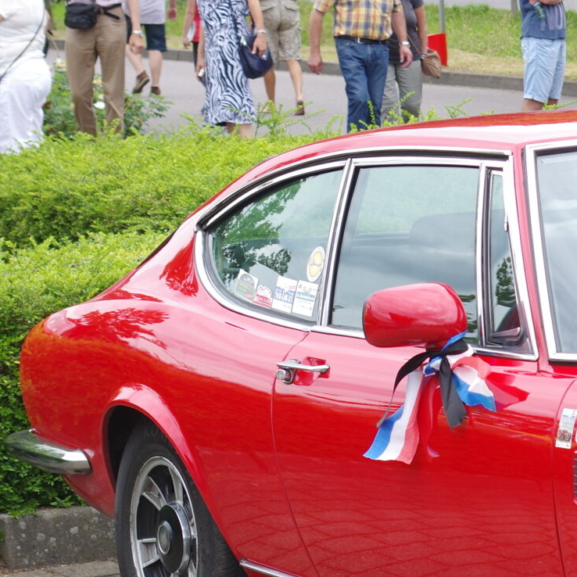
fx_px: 3168
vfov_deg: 10.4
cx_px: 866
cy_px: 429
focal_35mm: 168
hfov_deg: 10.1
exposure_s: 1/80
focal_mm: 38
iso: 100
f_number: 7.1
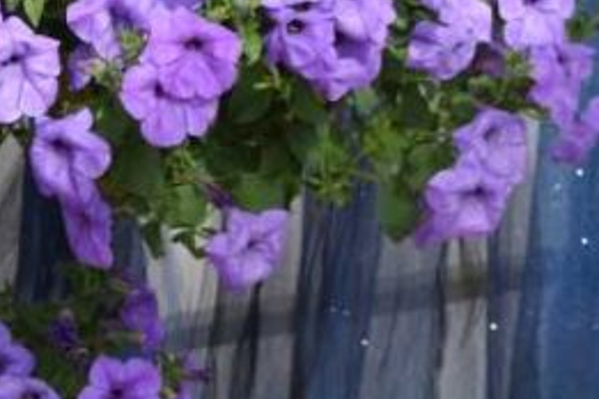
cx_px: 85
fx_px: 2889
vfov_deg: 7.9
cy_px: 183
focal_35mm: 174
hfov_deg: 11.8
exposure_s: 1/250
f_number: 8
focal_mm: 35
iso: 360
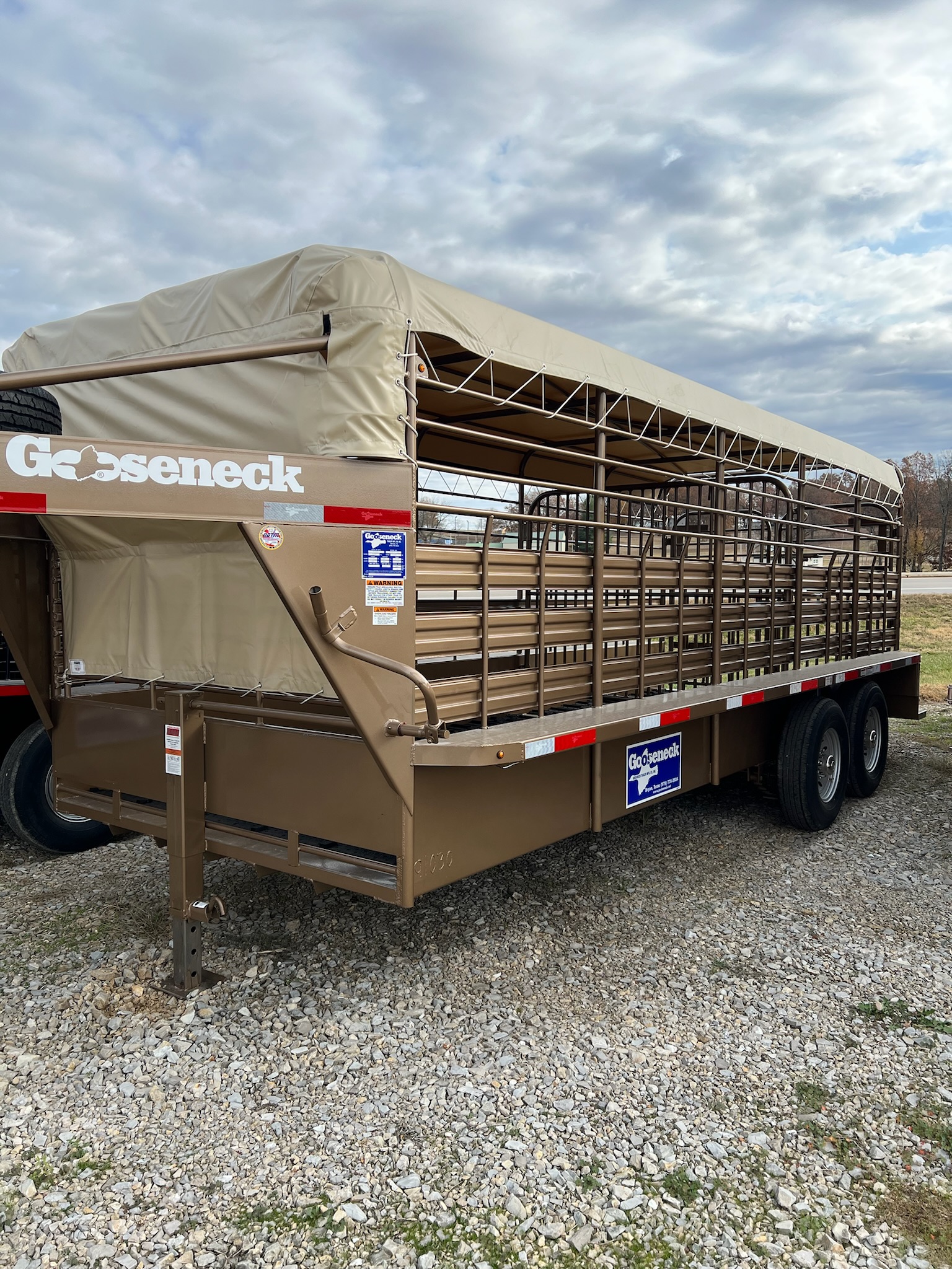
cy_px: 634
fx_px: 953
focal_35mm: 26
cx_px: 476
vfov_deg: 67.3
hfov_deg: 53.1
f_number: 1.5
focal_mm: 5.7
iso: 50
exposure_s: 1/3165
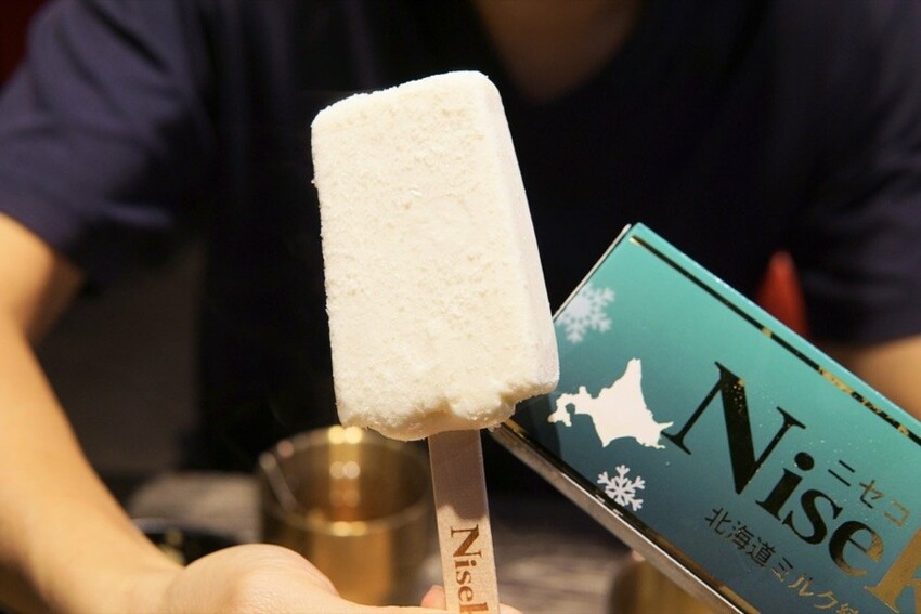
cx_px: 460
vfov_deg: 29.9
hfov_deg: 43.6
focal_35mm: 45
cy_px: 307
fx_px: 1151
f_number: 4
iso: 500
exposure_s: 1/60
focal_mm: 30
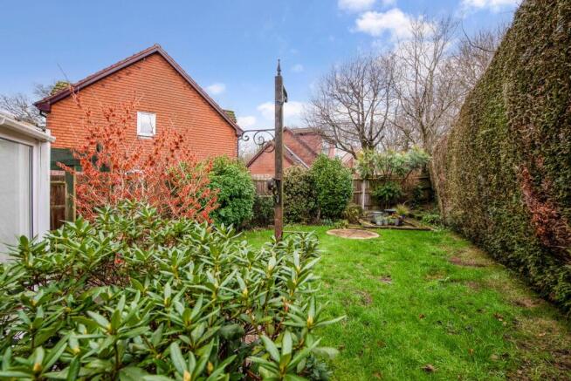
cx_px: 286
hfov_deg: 104.2
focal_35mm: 14
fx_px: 222
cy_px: 190
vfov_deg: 81.3
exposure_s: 1/125
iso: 320
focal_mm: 14
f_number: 7.1
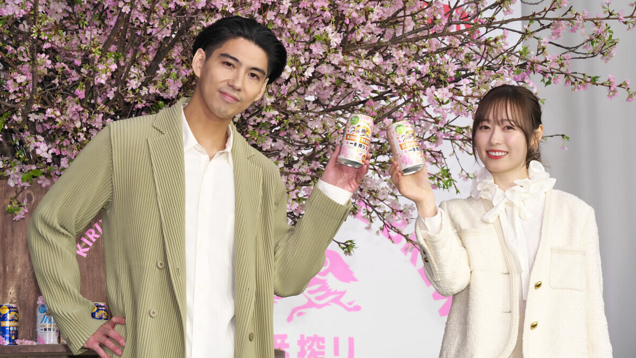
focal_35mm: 111
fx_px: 1872
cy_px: 179
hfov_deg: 19.3
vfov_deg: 10.9
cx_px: 318
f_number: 10
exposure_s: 1/200
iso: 400
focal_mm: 105
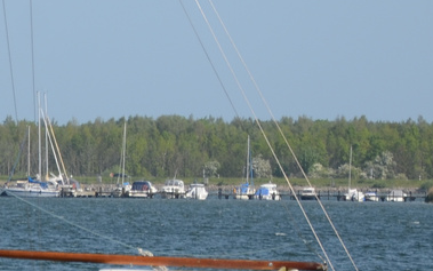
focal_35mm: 558
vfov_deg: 2.4
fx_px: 6588
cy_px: 75
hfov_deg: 3.8
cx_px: -129
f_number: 7.1
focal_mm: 85
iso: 125
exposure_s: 1/500
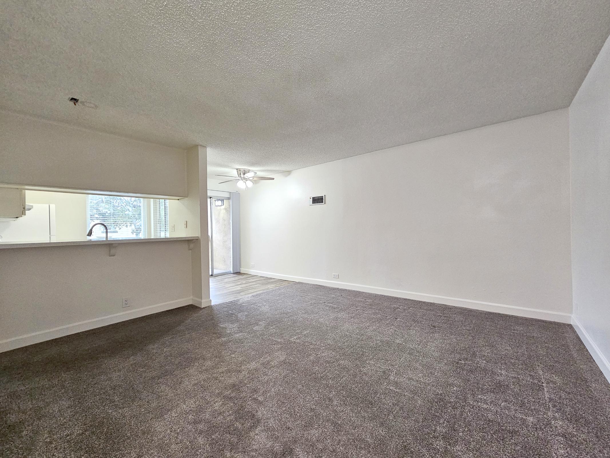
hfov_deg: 106.2
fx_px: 229
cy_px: 229
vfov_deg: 89.9
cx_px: 305
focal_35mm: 13
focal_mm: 2.2
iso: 250
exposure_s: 1/60
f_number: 2.2
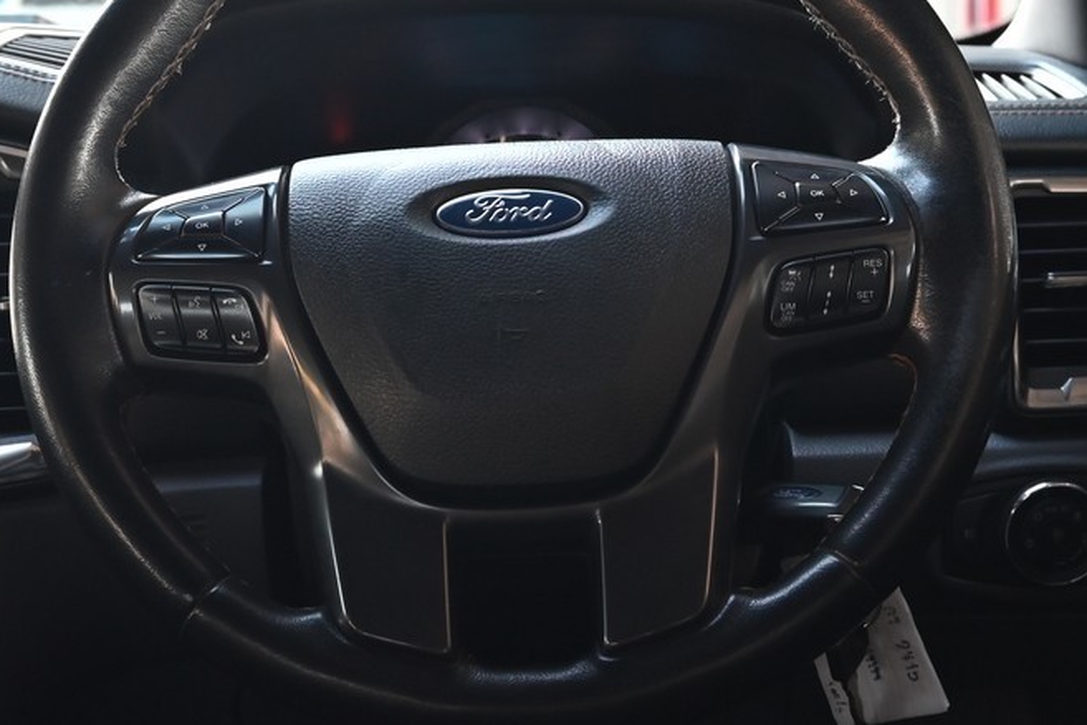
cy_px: 312
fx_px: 2476
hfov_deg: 24.8
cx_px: 505
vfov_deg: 16.6
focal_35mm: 82
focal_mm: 33
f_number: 5.6
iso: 800
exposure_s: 1/30
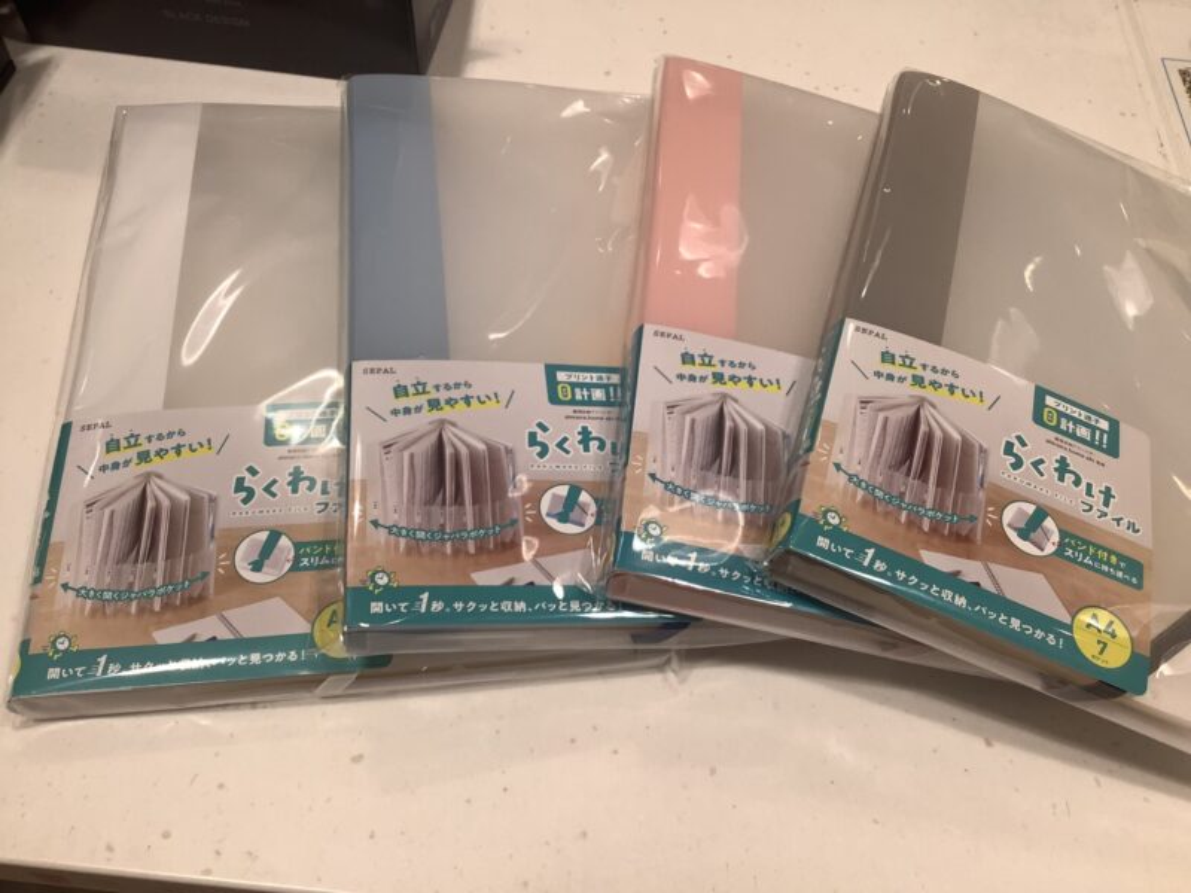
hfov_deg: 58.4
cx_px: 596
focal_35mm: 31
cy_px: 446
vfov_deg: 45.4
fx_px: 1067
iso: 32
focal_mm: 3.3
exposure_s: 1/120
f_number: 2.4
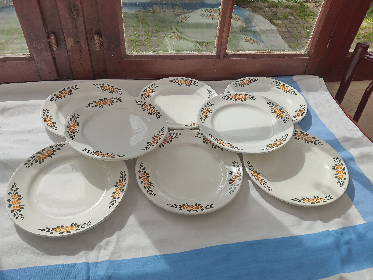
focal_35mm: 28
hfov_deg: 63.4
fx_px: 302
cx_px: 186
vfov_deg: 49.7
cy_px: 140
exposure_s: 1/4975
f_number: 1.8
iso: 115
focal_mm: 3.57
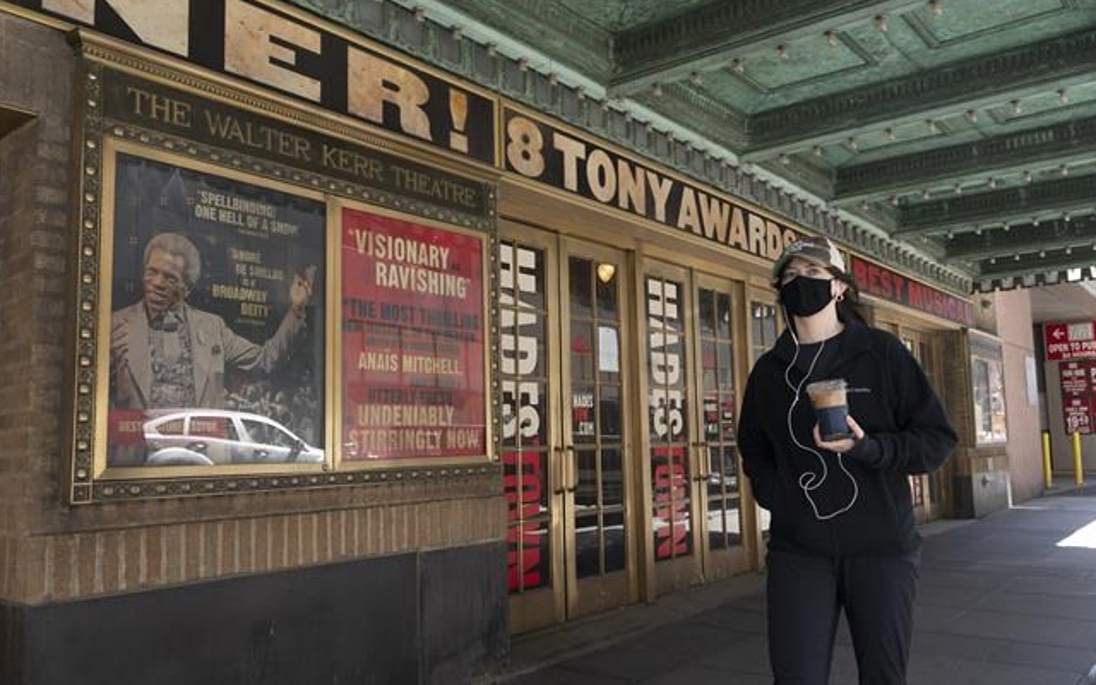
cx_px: 548
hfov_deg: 62.9
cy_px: 347
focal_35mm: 30
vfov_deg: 41.8
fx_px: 896
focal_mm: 29
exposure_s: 1/400
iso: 1600
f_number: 7.1
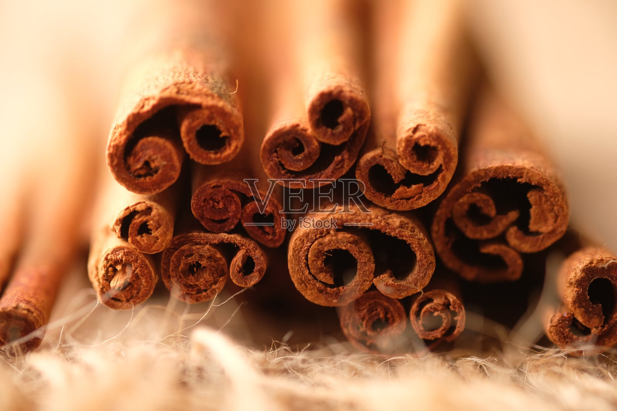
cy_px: 206
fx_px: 1543
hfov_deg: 22.6
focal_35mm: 90
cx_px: 308
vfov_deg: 15.2
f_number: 2.4
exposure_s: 1/75
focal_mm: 60
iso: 640
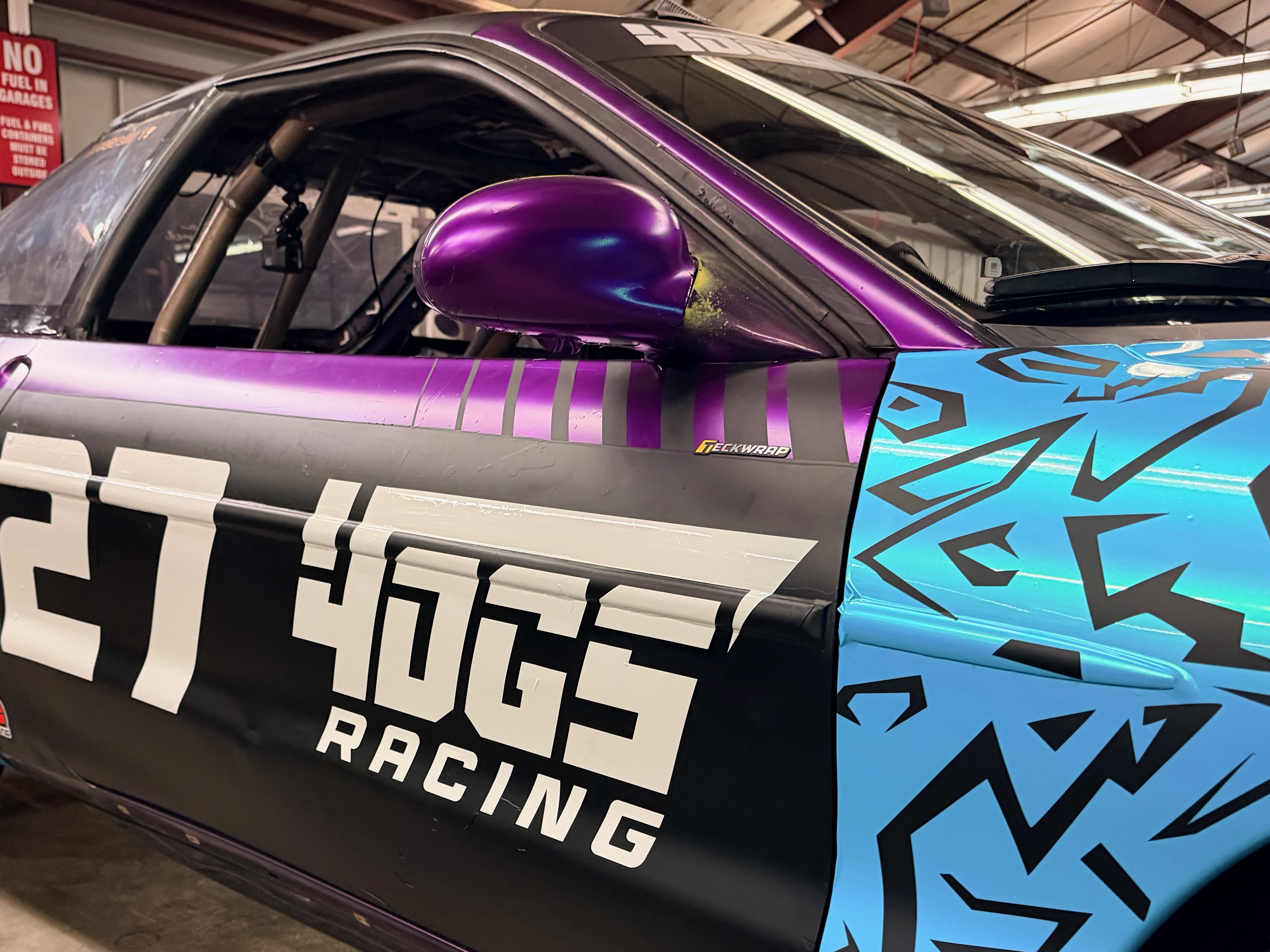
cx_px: 501
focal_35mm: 34
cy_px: 645
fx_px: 1247
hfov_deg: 53.5
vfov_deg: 41.2
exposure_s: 1/60
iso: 500
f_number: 1.78
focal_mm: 6.76
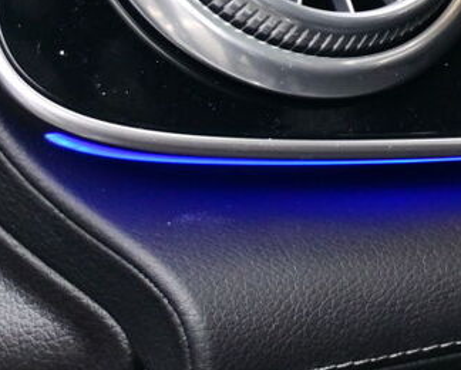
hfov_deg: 6.8
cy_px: -154
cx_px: 1293
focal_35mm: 262
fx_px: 3584
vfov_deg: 5.9
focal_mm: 31.5
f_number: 5
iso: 220
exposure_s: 1/50
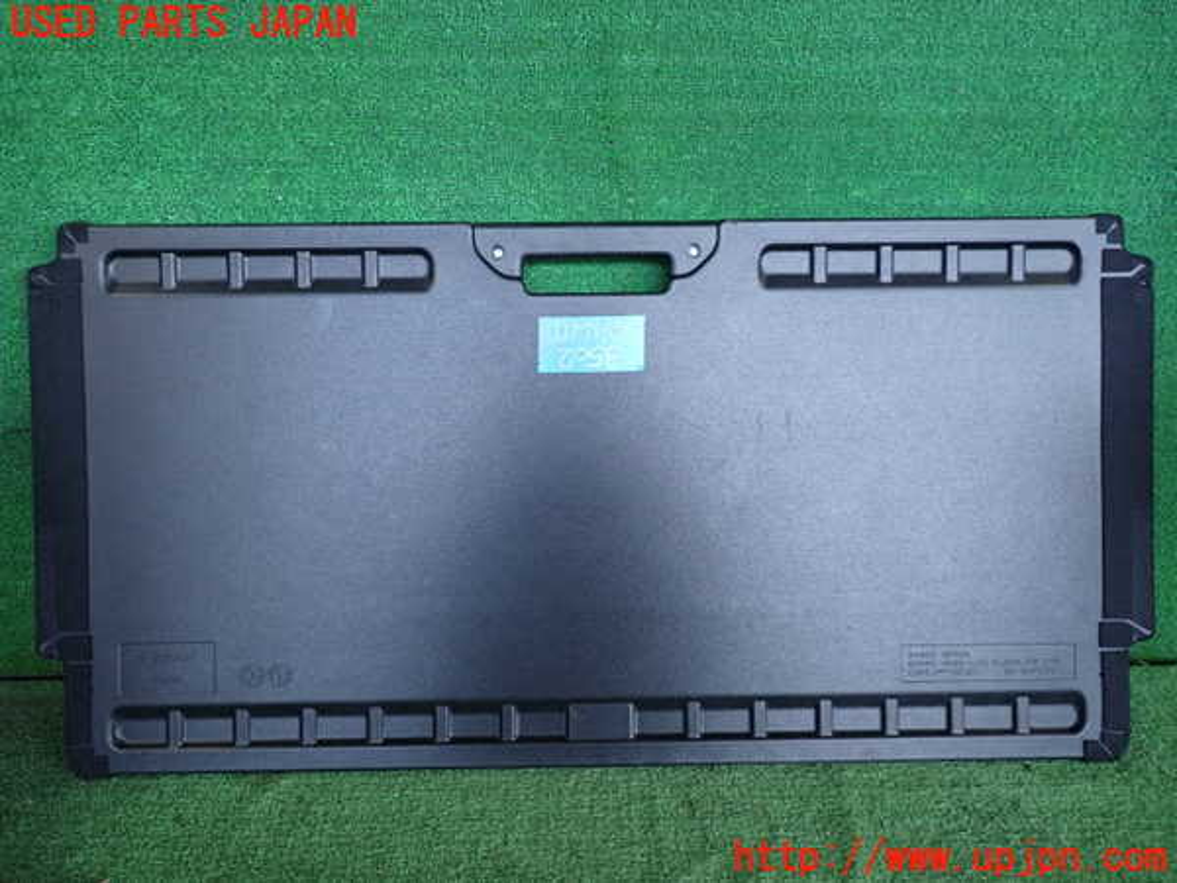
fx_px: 850
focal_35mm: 25
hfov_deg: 69.4
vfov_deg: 54.9
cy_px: 442
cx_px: 588
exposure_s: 1/125
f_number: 2
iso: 250
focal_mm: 4.5
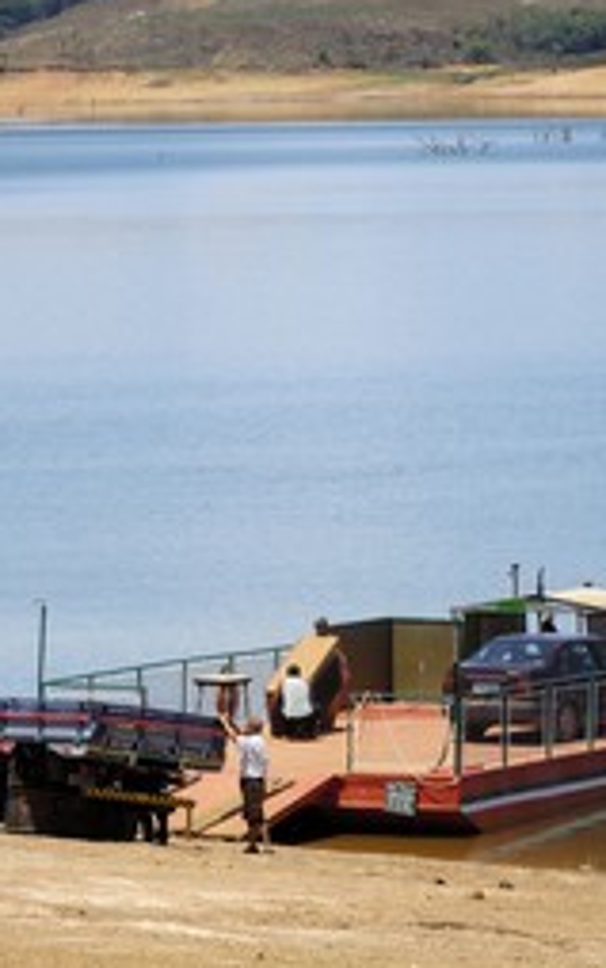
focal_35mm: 258
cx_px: 217
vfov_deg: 8.1
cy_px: 454
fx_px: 6810
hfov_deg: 5.1
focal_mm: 102
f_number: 6.7
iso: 100
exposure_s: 1/320
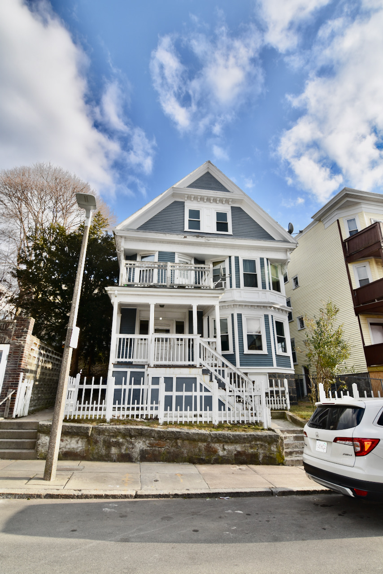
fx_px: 287
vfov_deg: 90.0
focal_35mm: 18
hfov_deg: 67.4
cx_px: 192
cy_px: 287
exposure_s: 1/250
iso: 100
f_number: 6.3
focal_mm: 12
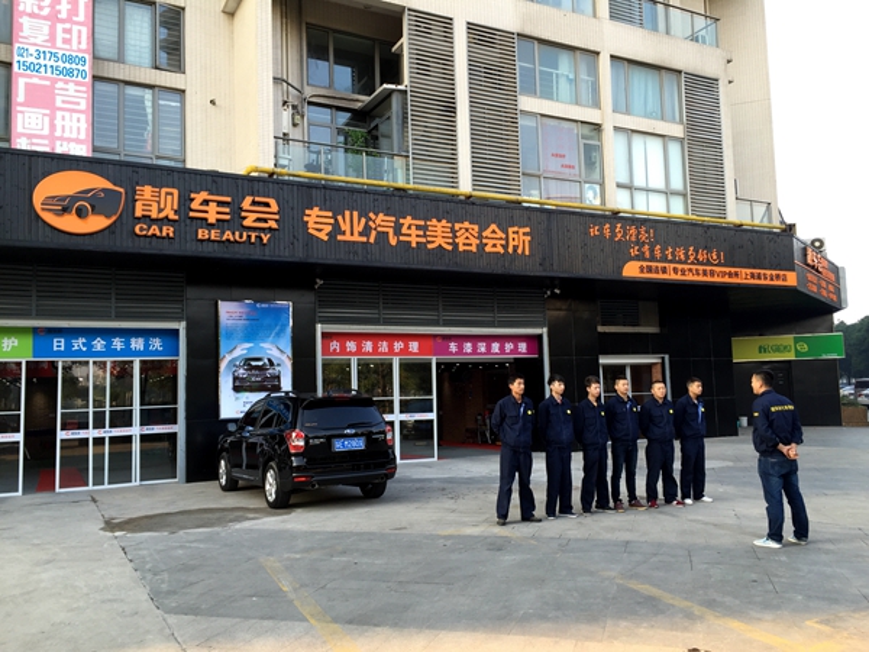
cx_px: 434
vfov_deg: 48.2
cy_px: 326
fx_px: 728
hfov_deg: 61.7
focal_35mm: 29
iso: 32
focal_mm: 4.15
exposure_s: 1/115
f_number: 2.2
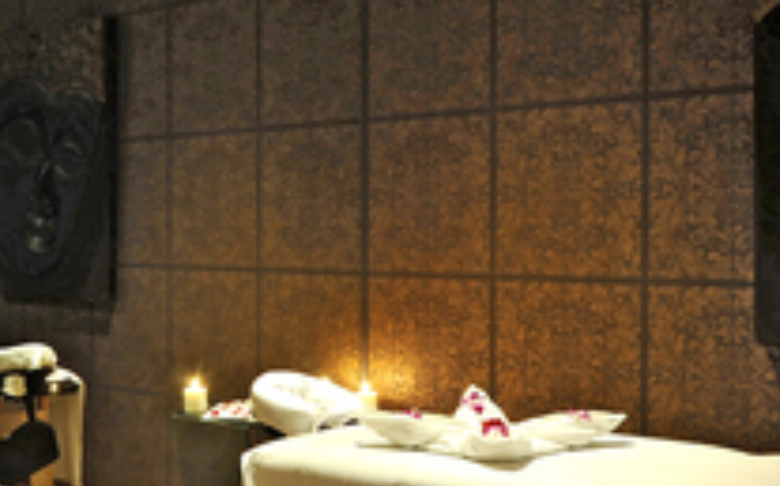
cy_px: 252
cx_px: 271
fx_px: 1338
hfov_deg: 32.3
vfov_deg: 20.6
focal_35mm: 63
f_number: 10
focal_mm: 20
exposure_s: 11.5
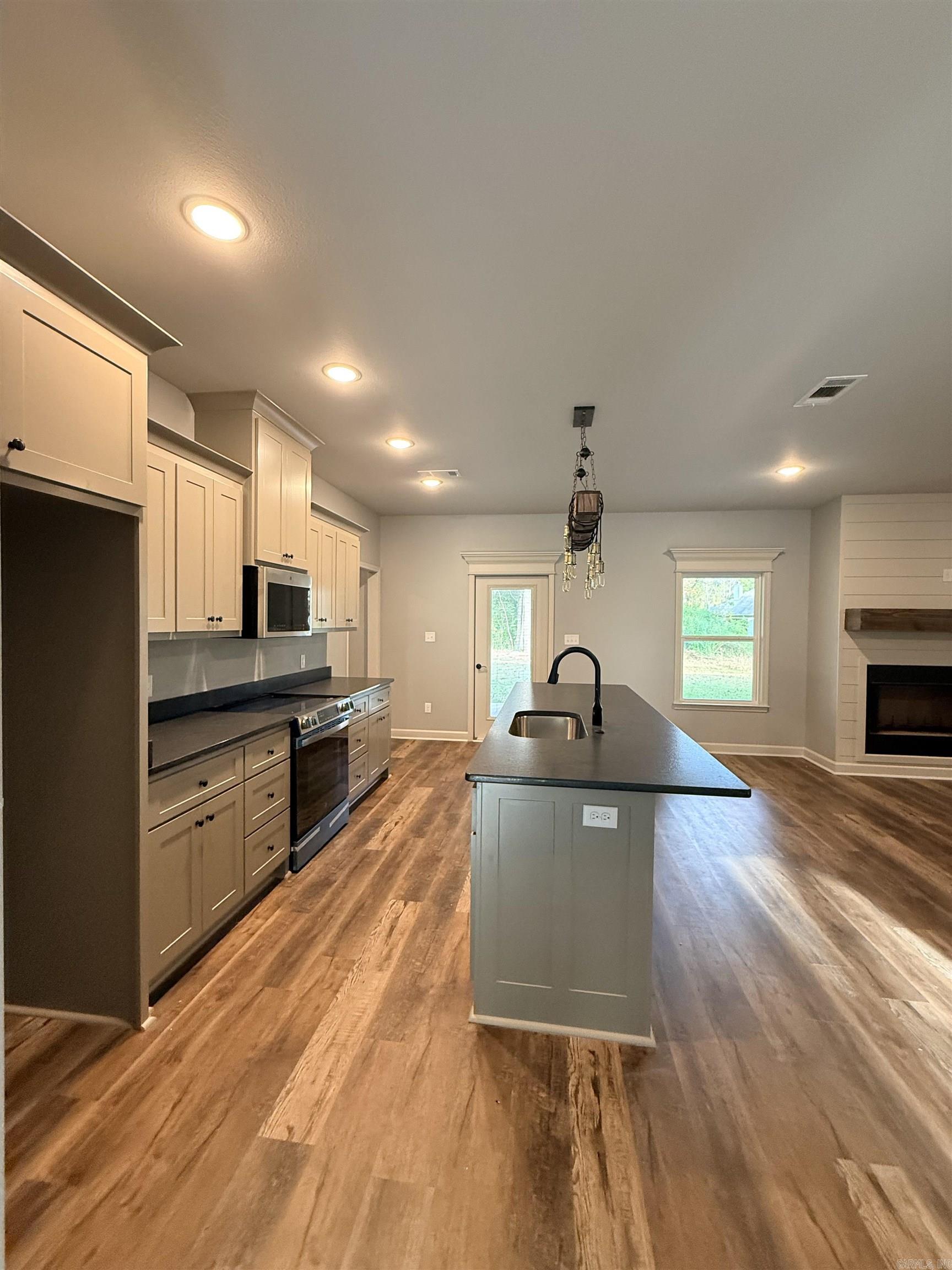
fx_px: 513
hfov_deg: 85.7
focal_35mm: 14
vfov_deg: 102.1
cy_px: 635
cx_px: 476
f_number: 2.2
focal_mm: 2.22
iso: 400
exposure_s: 1/60
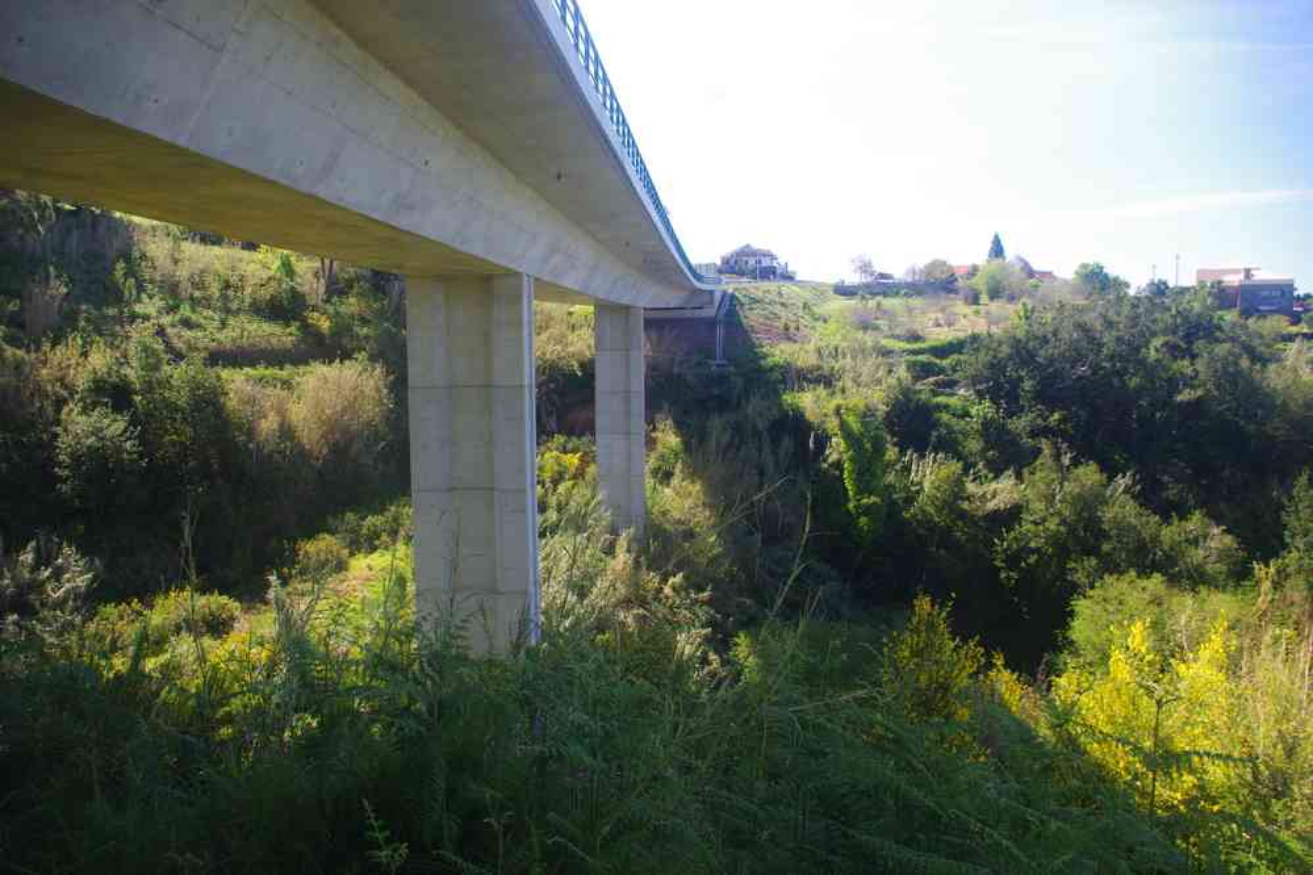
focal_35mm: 27
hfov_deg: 67.4
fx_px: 985
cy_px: 438
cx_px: 656
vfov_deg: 47.9
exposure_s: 1/40
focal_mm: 18
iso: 200
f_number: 8
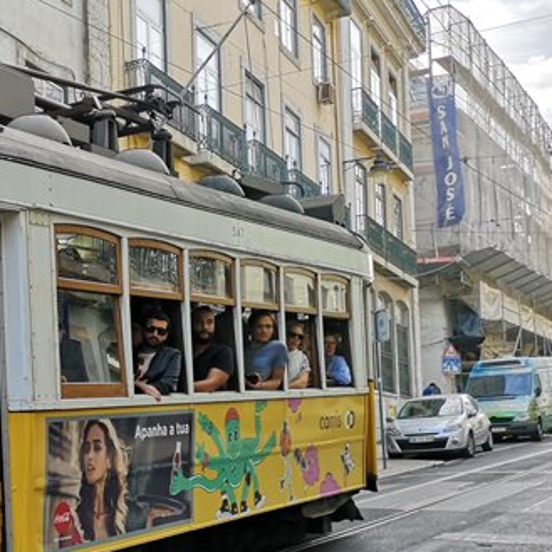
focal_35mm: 58
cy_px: 408
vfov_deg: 29.1
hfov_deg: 26.6
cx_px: -94
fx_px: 1046
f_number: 1.8
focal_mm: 3.95
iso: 50
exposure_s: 1/361
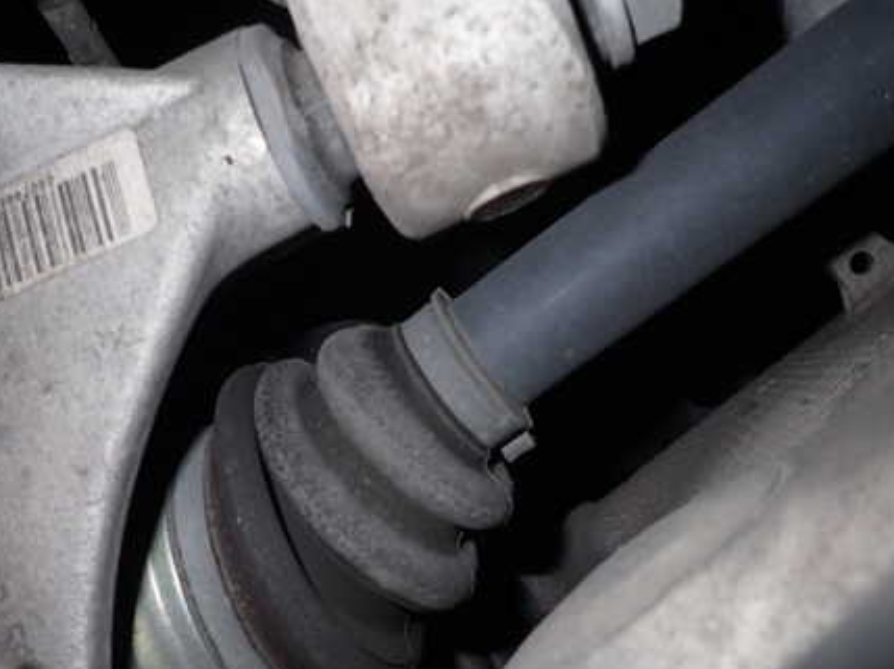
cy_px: 417
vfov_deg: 40.4
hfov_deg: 52.5
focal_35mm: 35
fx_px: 903
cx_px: 379
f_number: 5.6
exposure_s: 1/30
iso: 200
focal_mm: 4.5
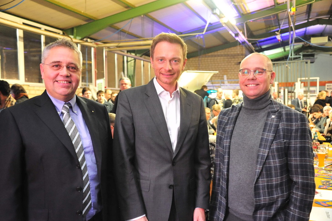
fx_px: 350
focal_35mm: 38
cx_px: 166
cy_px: 110
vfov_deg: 35.0
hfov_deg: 50.7
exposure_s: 1/30
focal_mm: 38
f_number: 5
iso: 6400
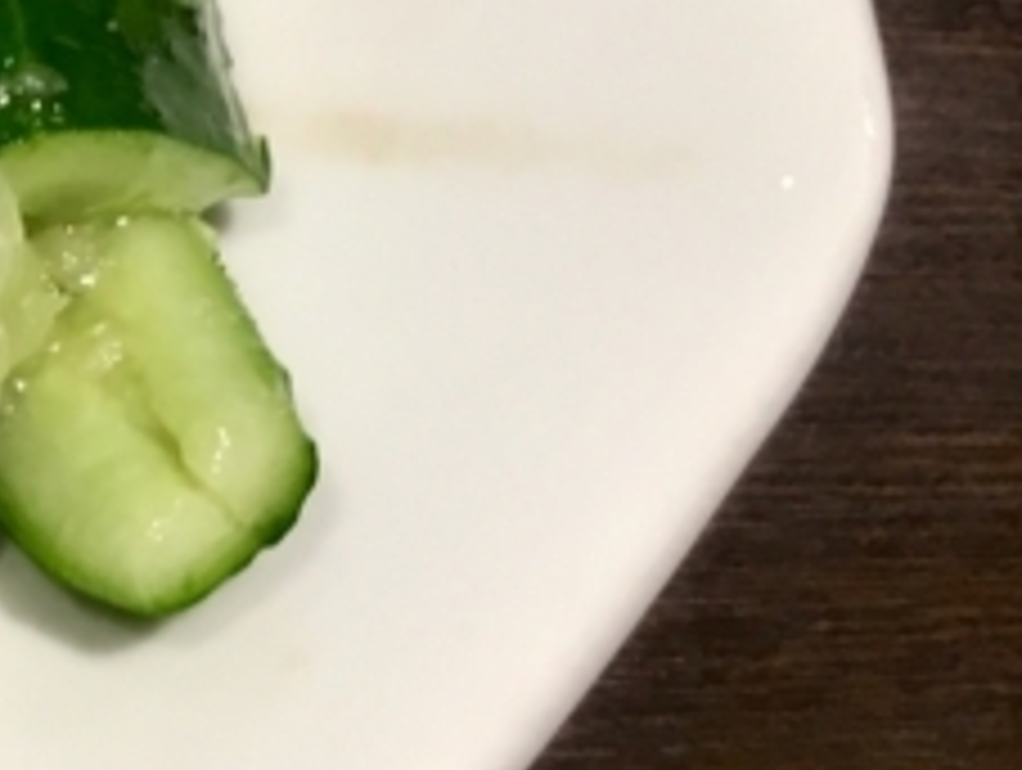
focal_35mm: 102
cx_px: -743
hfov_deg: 16.5
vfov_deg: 14.3
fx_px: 3016
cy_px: -9
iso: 80
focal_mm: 4.15
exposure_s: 1/33
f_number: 2.2
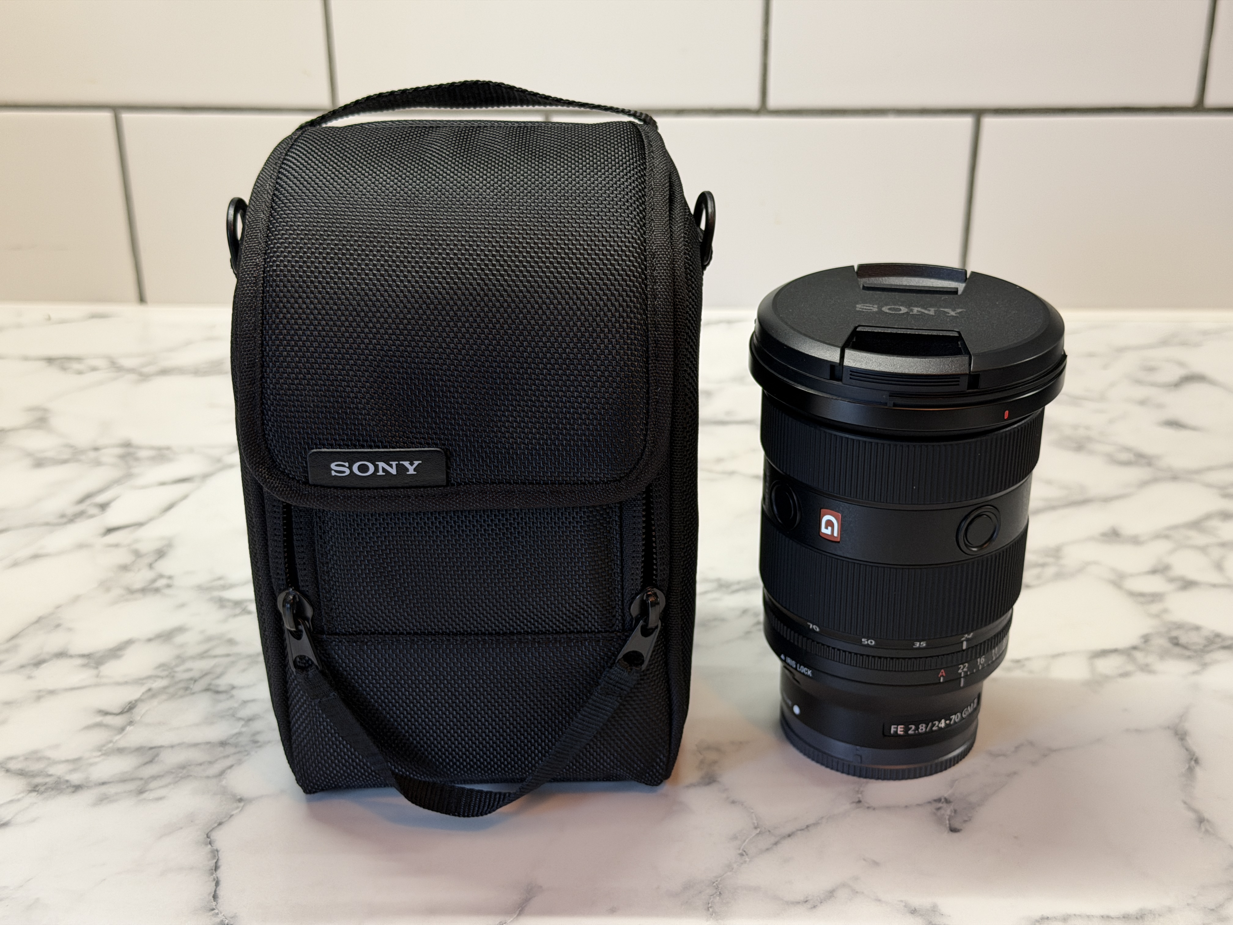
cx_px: 616
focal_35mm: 48
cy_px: 462
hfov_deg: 39.7
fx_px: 1710
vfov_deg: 30.3
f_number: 1.78
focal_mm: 6.76
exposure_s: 1/50
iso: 200
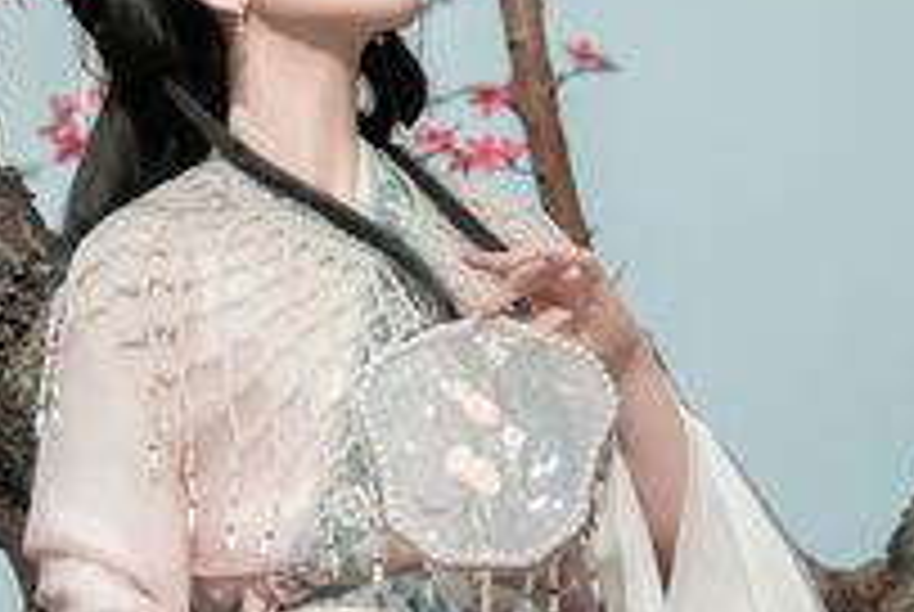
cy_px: 585
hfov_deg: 2.8
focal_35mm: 726
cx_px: -441
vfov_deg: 1.9
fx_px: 18459
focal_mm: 124
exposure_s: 1/2000
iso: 50
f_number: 2.8
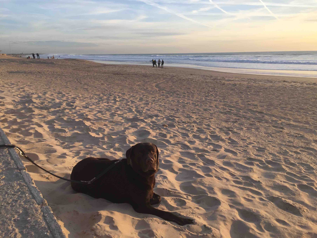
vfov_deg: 48.2
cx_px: 158
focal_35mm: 29
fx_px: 266
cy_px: 119
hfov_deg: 61.7
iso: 32
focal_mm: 4.15
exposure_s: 1/542
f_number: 2.2
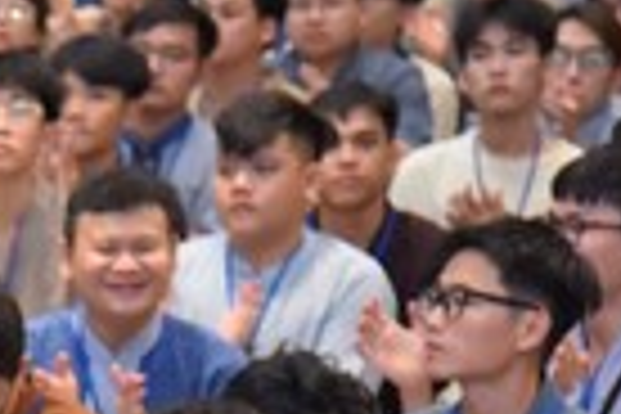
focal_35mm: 310
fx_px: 5347
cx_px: -626
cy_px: 826
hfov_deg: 6.5
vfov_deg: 4.4
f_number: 4.5
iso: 1250
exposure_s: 1/100
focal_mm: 66
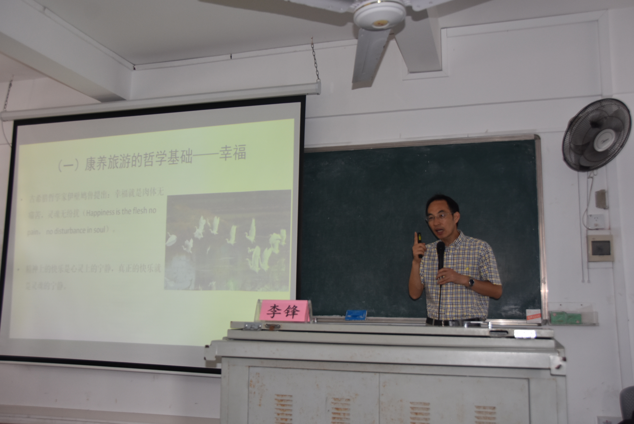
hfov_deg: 57.2
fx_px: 582
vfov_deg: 40.0
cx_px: 317
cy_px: 212
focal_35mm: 33
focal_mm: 22
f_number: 3.8
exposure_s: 1/90
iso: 400
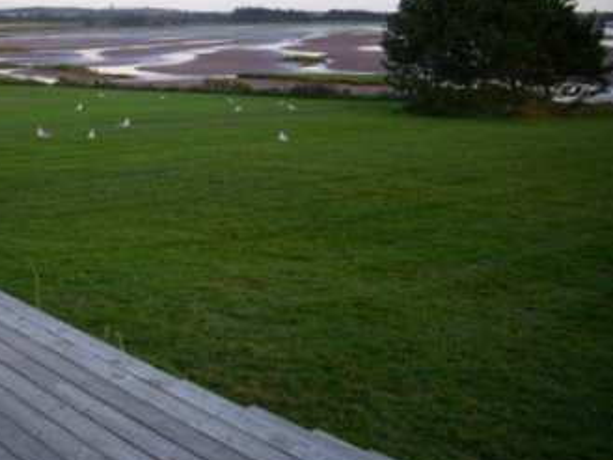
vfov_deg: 26.9
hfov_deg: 35.0
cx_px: 179
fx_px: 957
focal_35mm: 54
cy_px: 166
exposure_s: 1/160
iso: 100
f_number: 2.8
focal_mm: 6.2
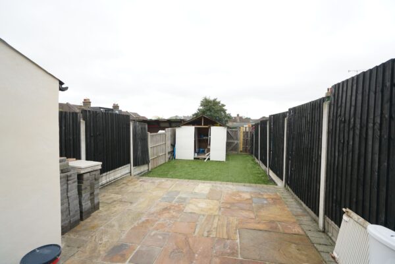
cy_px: 132
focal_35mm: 16
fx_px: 176
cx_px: 198
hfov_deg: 96.7
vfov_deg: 73.7
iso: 400
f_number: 5
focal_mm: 16
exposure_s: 1/200
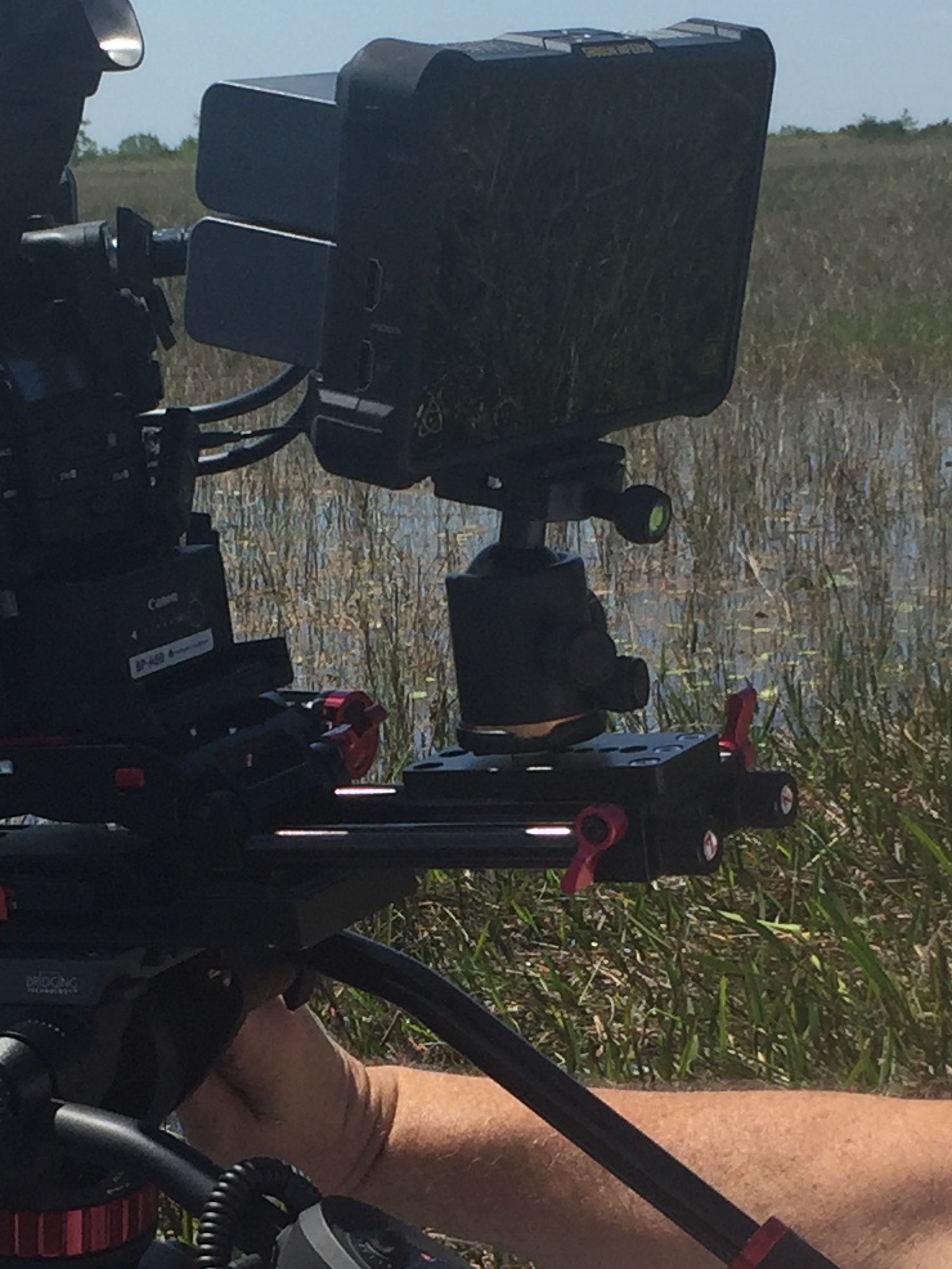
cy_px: 925
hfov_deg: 15.4
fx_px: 3519
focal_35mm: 96
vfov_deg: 20.3
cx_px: 345
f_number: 2.2
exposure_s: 1/2198
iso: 32
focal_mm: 4.15
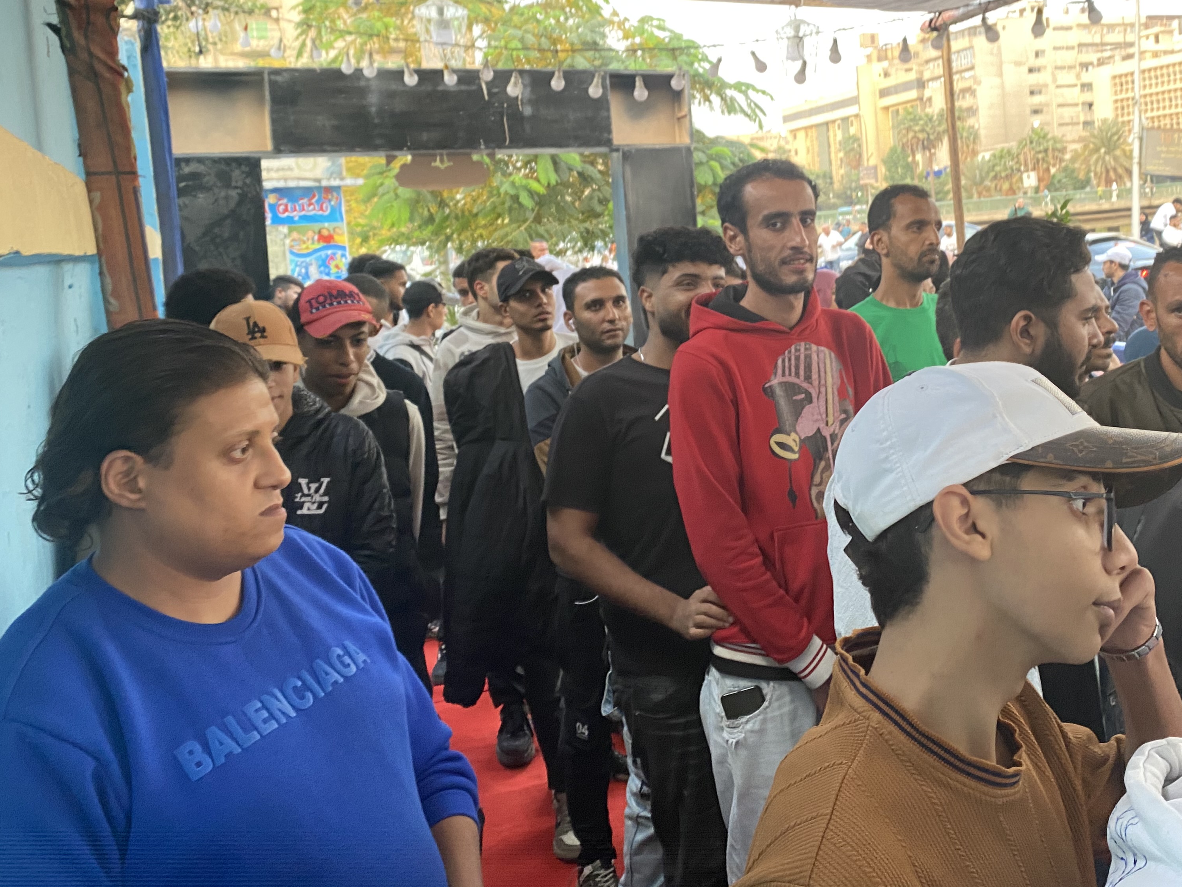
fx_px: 1195
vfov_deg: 40.2
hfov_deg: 52.1
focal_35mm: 35
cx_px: 729
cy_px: 300
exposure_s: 1/60
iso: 160
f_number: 1.8
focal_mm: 4.25
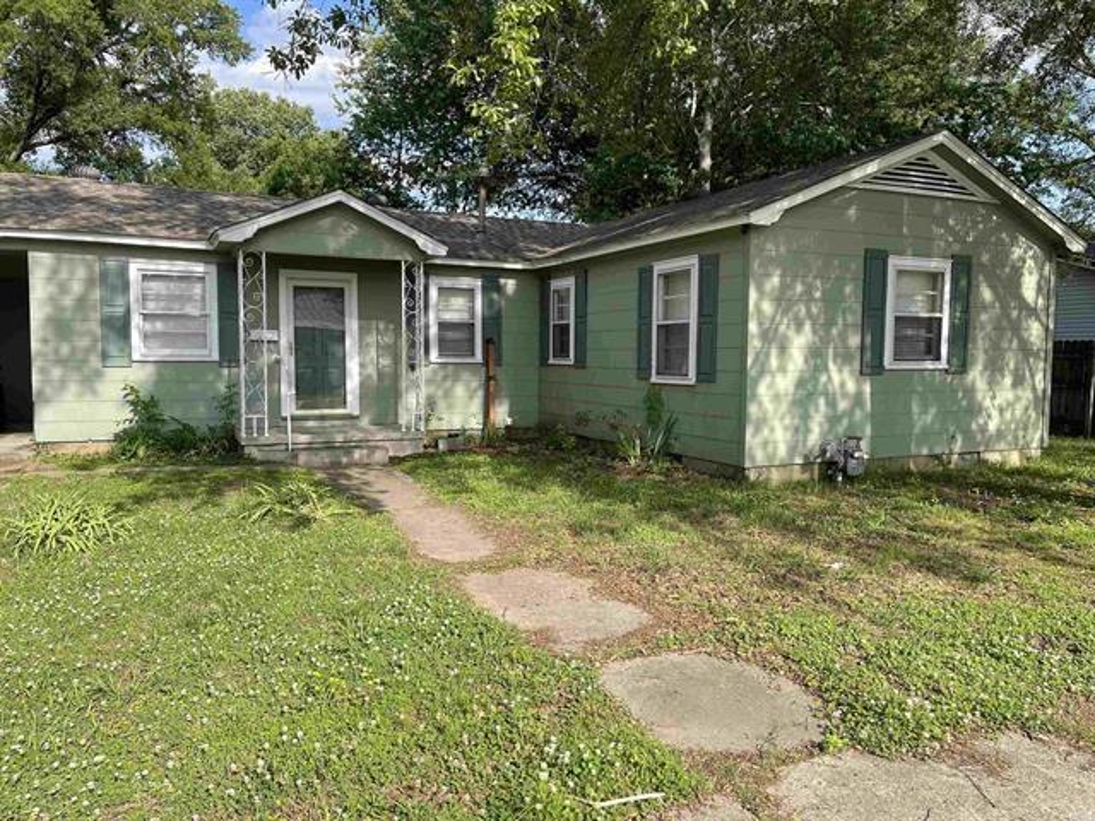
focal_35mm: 25
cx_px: 548
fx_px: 791
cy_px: 410
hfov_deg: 69.4
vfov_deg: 54.9
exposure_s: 1/1475
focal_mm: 5.1
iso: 32
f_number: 1.6
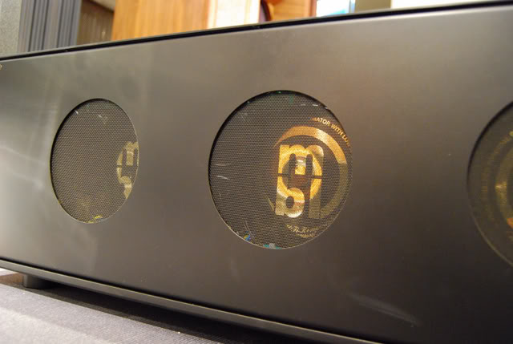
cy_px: 172
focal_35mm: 33
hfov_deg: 57.1
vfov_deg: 40.1
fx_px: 471
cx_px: 256
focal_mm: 22
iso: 1600
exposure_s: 1/4
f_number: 3.8
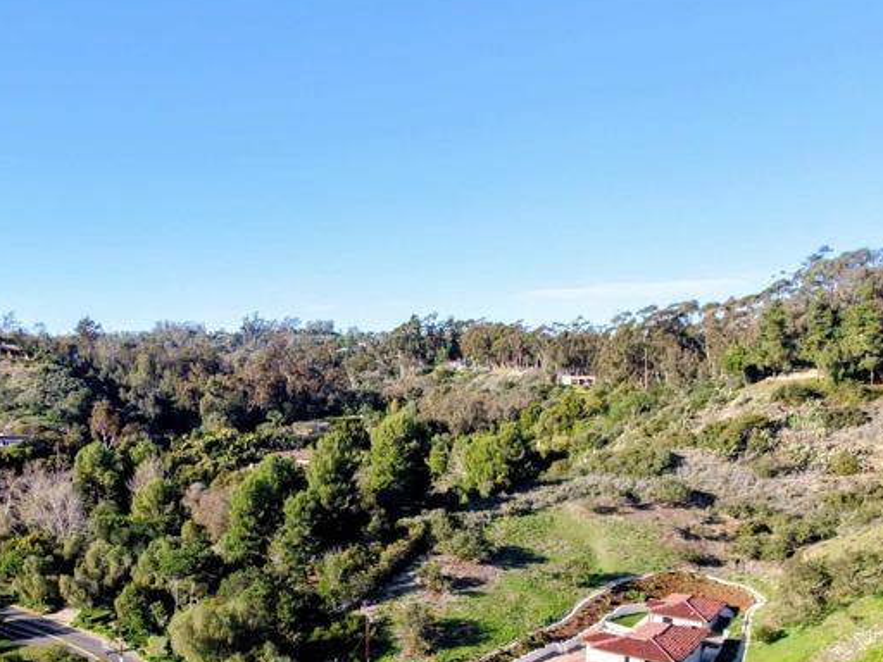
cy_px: 512
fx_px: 816
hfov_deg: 55.0
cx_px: 259
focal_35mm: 32
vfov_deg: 42.5
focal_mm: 3.05
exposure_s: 1/500
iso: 100
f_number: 2.2
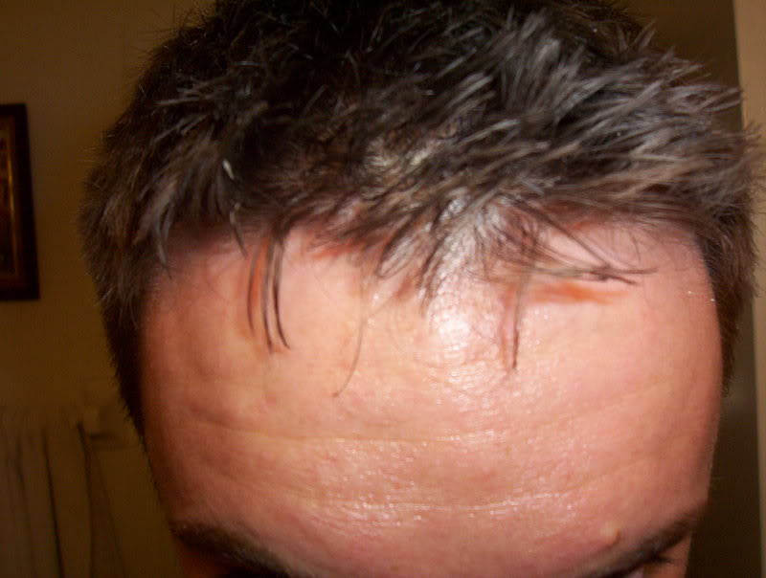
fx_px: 954
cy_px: 289
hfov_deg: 43.8
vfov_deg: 33.7
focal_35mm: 43
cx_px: 383
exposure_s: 1/60
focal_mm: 5.77
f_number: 2.73
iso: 140
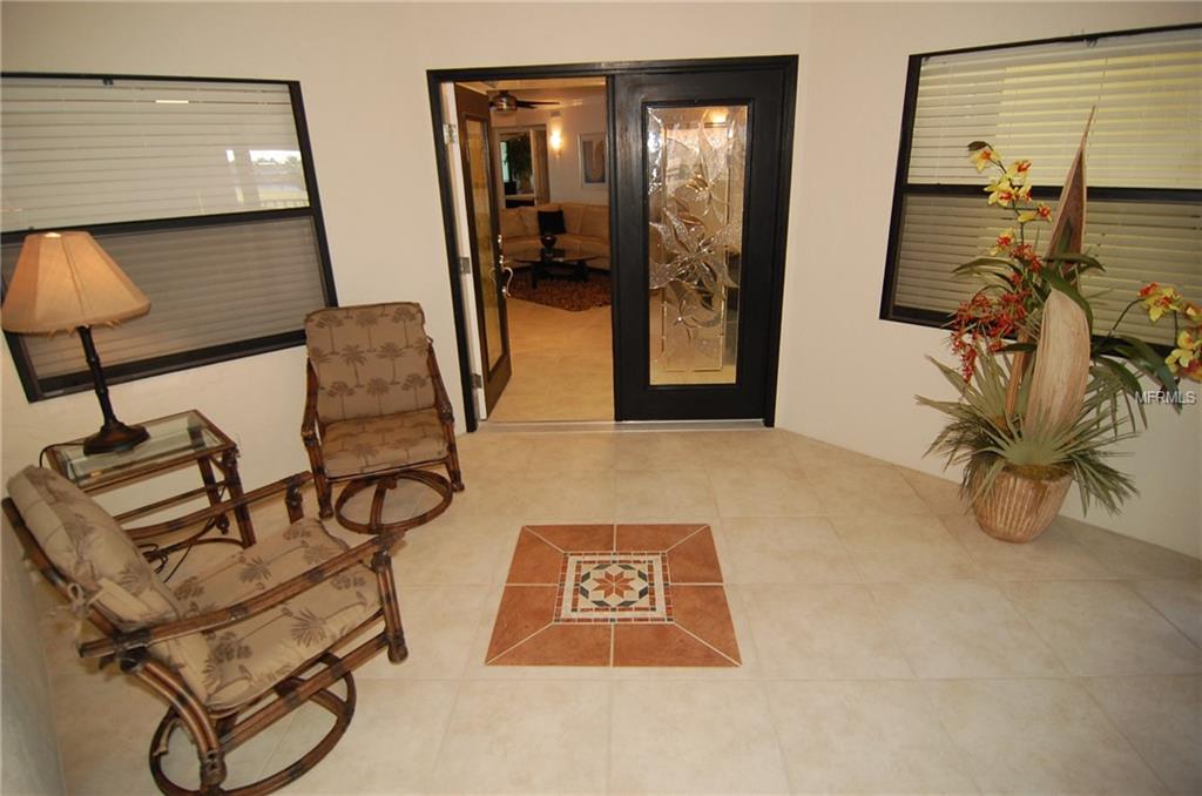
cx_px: 601
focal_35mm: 18
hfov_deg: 90.1
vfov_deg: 67.1
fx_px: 600
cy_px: 398
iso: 400
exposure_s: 1/60
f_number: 4
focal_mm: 12
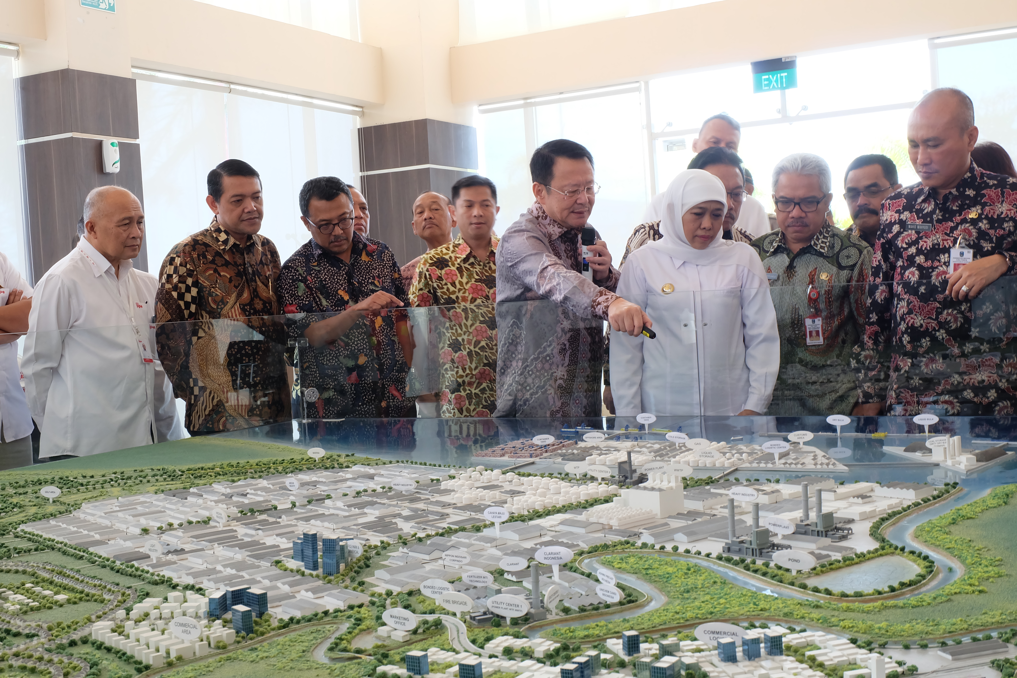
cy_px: 339
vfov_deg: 30.5
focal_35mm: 44
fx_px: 1243
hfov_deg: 44.5
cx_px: 508
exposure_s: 1/20
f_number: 13
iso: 1000
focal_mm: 29.5
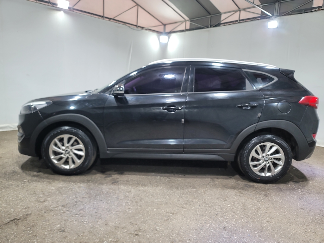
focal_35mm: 25
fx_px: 234
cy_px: 122
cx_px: 162
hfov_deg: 69.4
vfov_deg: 54.9
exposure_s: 1/120
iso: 100
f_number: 1.8
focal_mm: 7
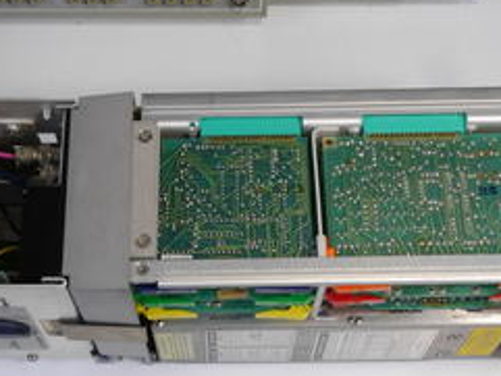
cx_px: 206
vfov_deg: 23.3
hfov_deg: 30.6
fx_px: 912
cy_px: 233
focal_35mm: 63
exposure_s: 1/3.2
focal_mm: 19
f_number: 22
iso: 800
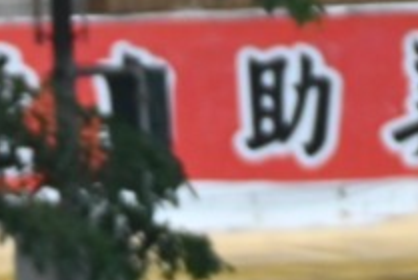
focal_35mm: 1655
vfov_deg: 0.8
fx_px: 19243
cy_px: 704
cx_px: -264
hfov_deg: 1.2
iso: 500
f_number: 5
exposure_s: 1/1000
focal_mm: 170
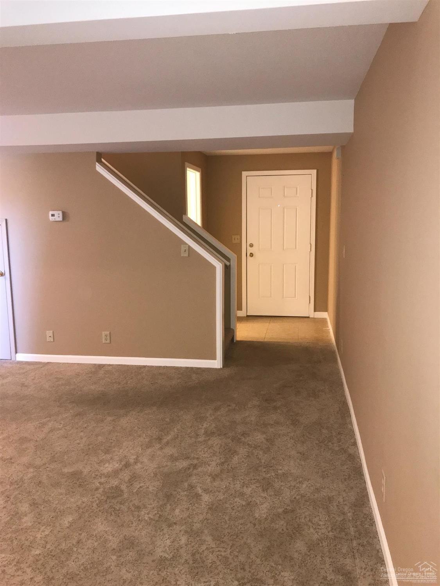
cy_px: 293
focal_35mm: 28
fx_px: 475
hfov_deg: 49.7
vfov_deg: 63.4
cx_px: 220
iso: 100
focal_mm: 3.99
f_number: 1.8
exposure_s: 1/20
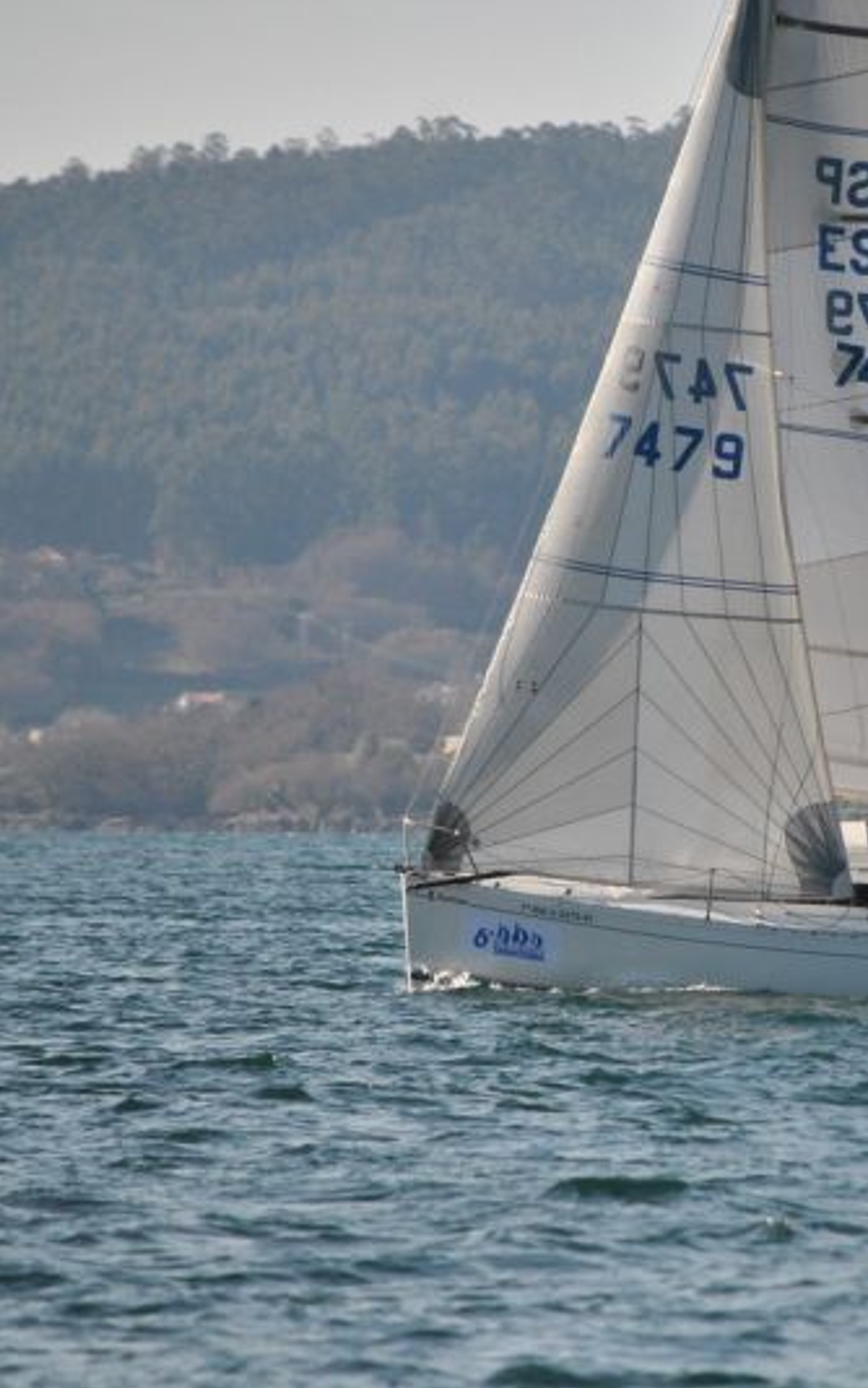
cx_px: 746
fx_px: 17363
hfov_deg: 2.9
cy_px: 693
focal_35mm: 459
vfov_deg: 4.6
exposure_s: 1/2000
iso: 400
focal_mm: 200
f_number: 5.6
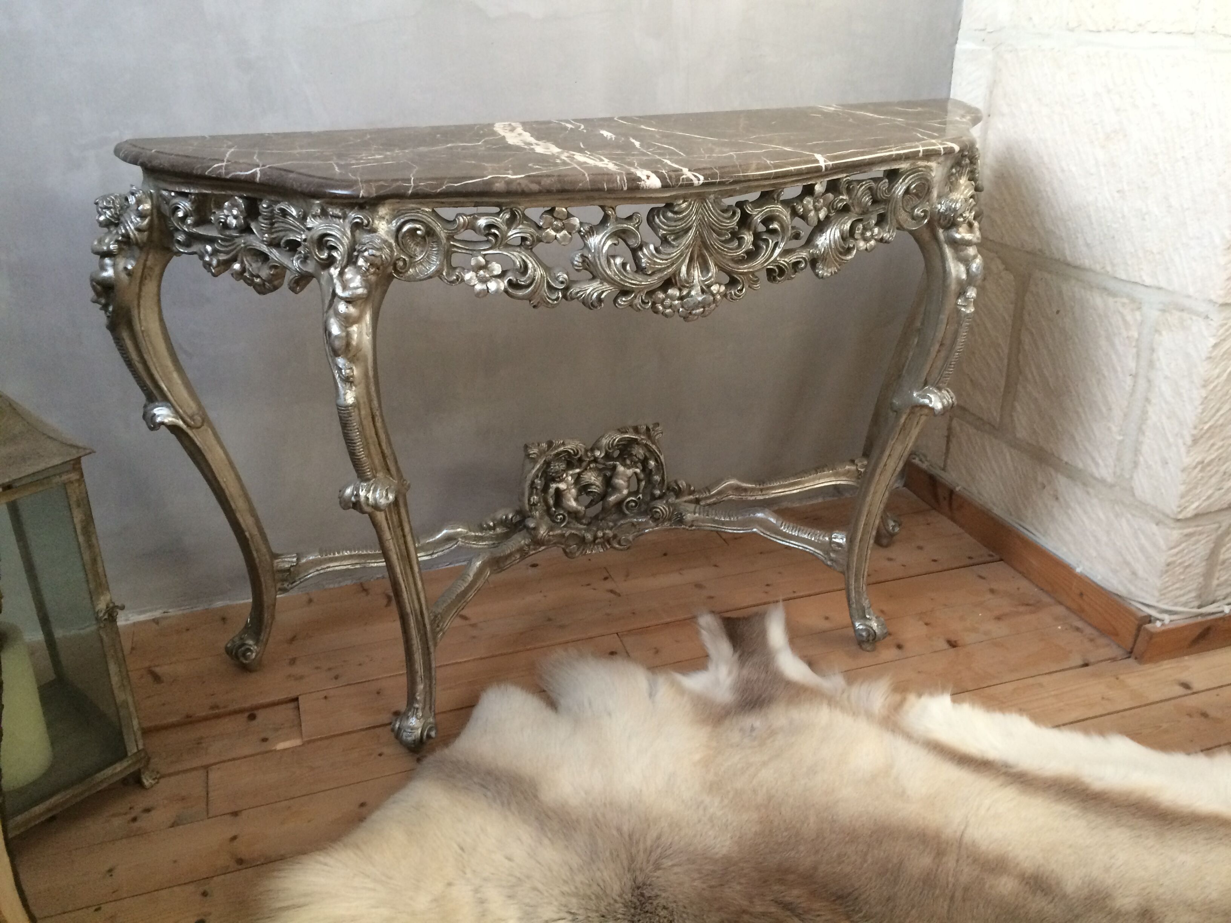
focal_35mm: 29
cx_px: 616
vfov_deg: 48.2
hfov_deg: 61.7
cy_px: 462
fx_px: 1031
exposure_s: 1/33
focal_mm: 4.15
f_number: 2.2
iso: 200
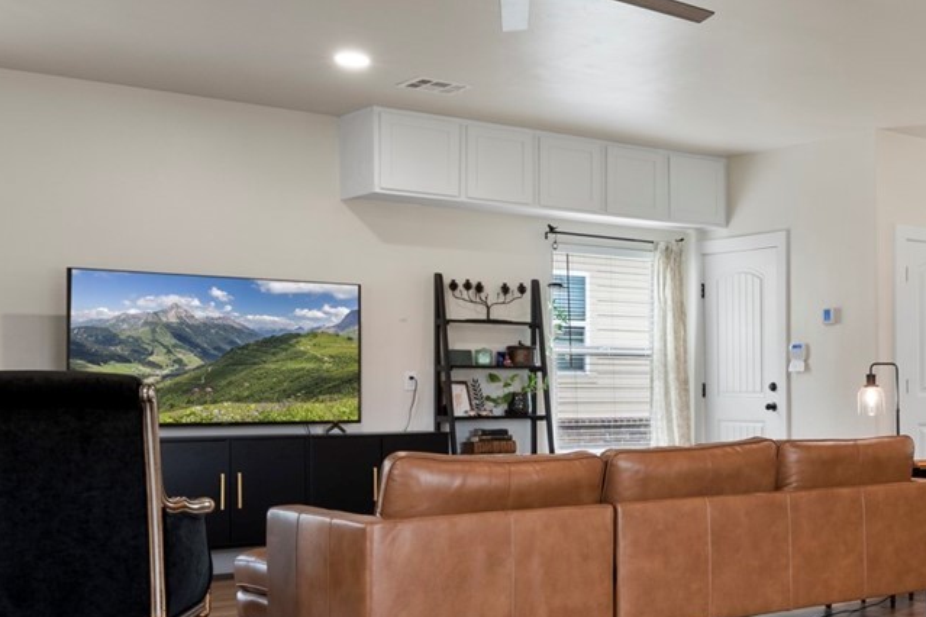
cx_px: 1027
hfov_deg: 33.6
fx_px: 1312
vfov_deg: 26.3
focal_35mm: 51
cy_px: 425
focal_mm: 16
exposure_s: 1/4
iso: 250
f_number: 8
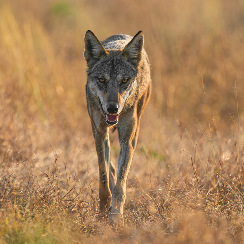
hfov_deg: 1.9
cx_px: 120
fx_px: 7480
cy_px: 131
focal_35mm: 938
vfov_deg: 1.9
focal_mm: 600
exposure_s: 1/6400
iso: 800
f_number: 4
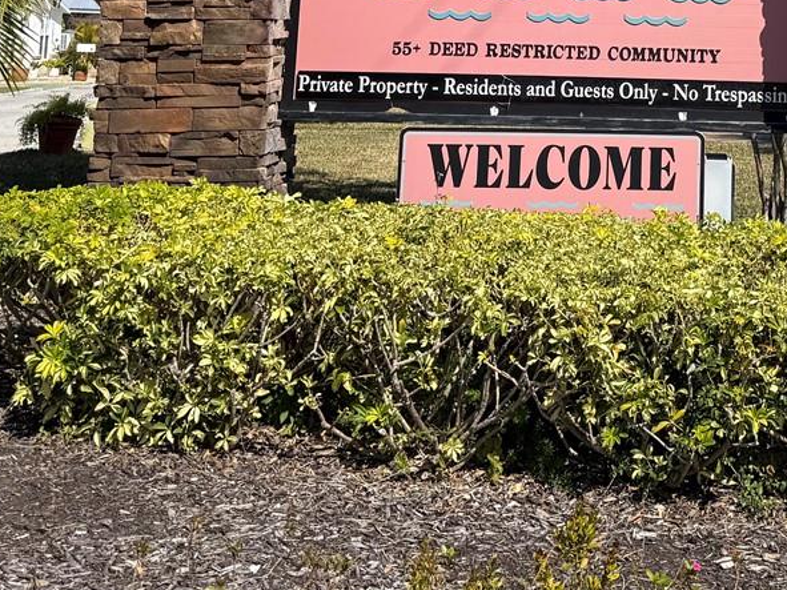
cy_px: -176
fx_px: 1477
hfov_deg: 28.8
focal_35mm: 65
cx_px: 683
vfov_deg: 20.6
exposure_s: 1/4405
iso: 80
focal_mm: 6.76
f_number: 1.78
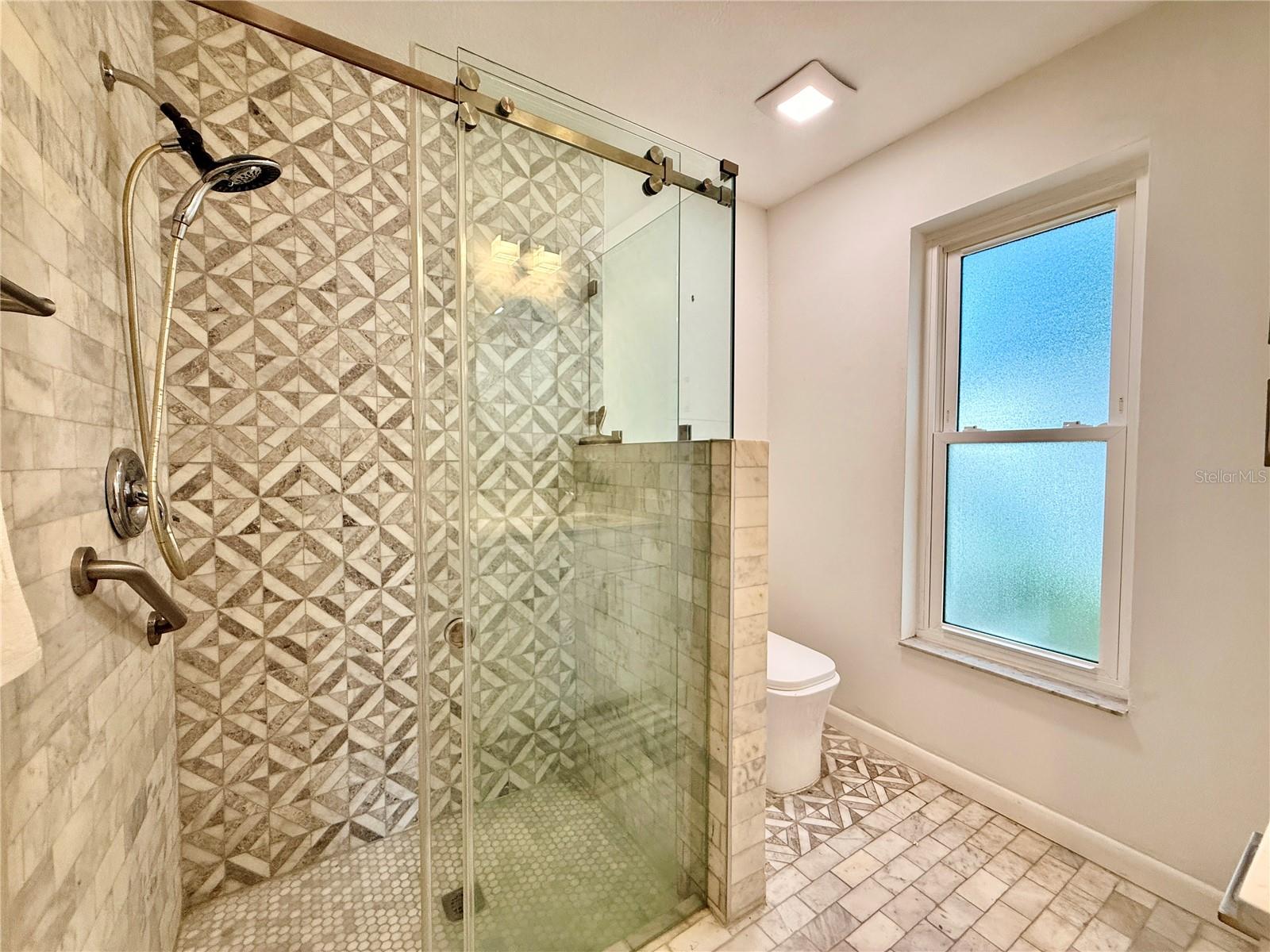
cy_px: 476
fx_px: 514
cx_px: 635
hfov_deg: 102.1
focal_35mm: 14
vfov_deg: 85.7
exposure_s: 1/120
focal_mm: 2.22
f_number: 2.2
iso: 160
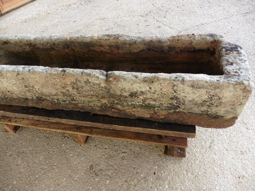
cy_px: 96
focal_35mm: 24
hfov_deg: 71.6
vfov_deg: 56.8
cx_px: 128
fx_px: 177
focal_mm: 4.3
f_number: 3.3
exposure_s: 1/100
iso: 100
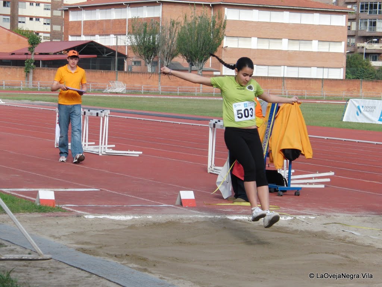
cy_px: 144
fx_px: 1291
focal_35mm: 117
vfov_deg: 12.7
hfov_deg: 16.8
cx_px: 191
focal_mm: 20.8
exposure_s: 1/500
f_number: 4.1
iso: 100
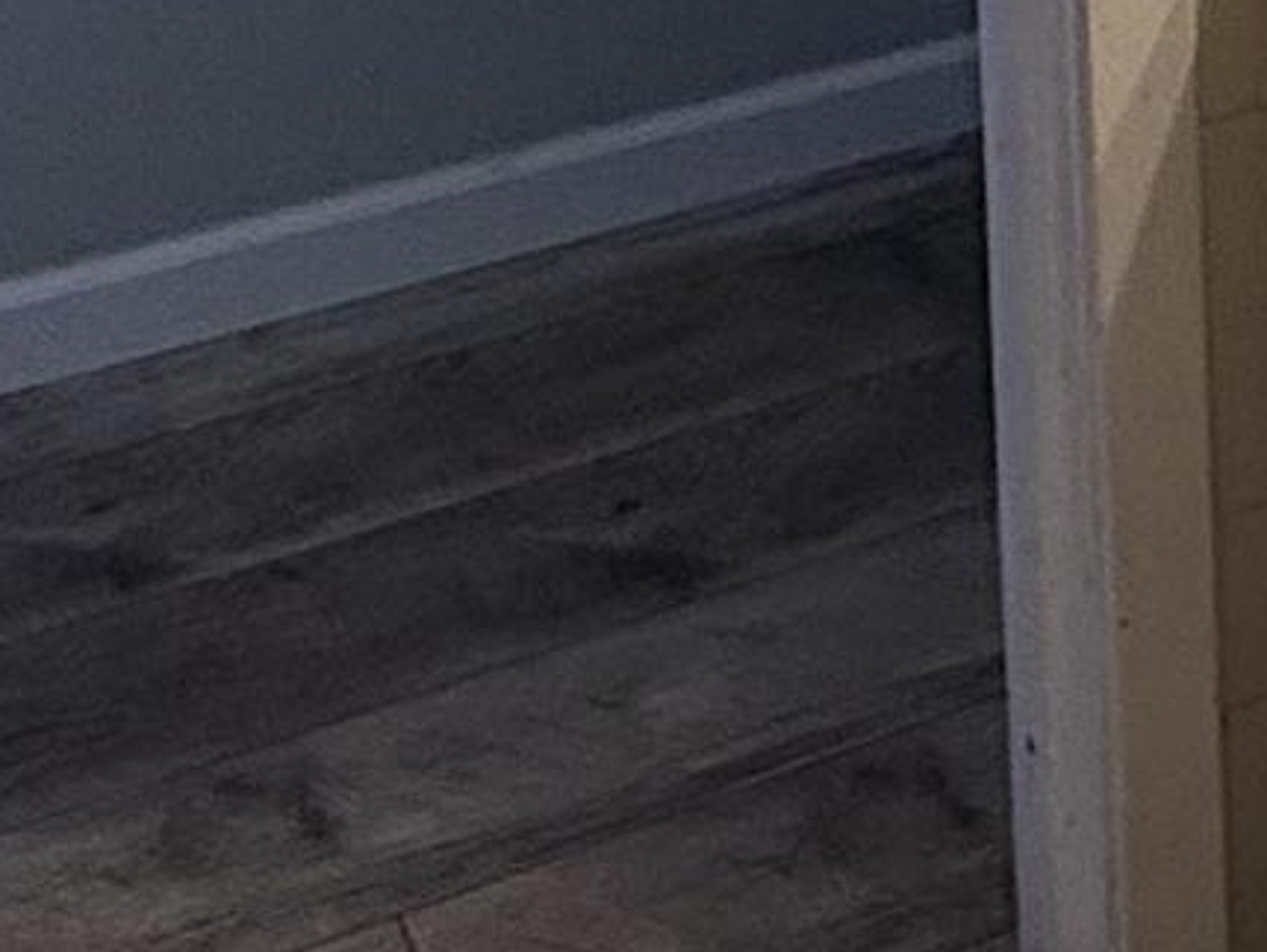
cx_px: 1671
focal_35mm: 100
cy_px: -976
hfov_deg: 18.2
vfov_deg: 12.8
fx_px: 3662
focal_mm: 2.22
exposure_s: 1/120
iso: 200
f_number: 2.2
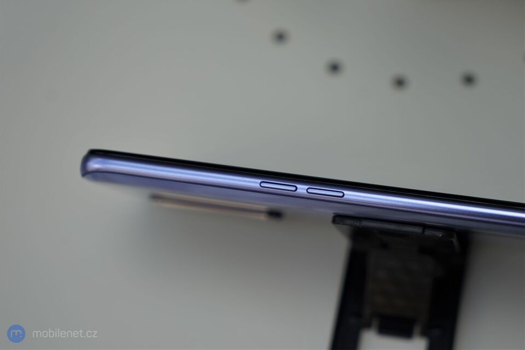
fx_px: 1021
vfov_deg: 19.5
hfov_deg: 28.8
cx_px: 262
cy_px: 175
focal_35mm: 70
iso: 100
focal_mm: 70
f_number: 4
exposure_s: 1/400
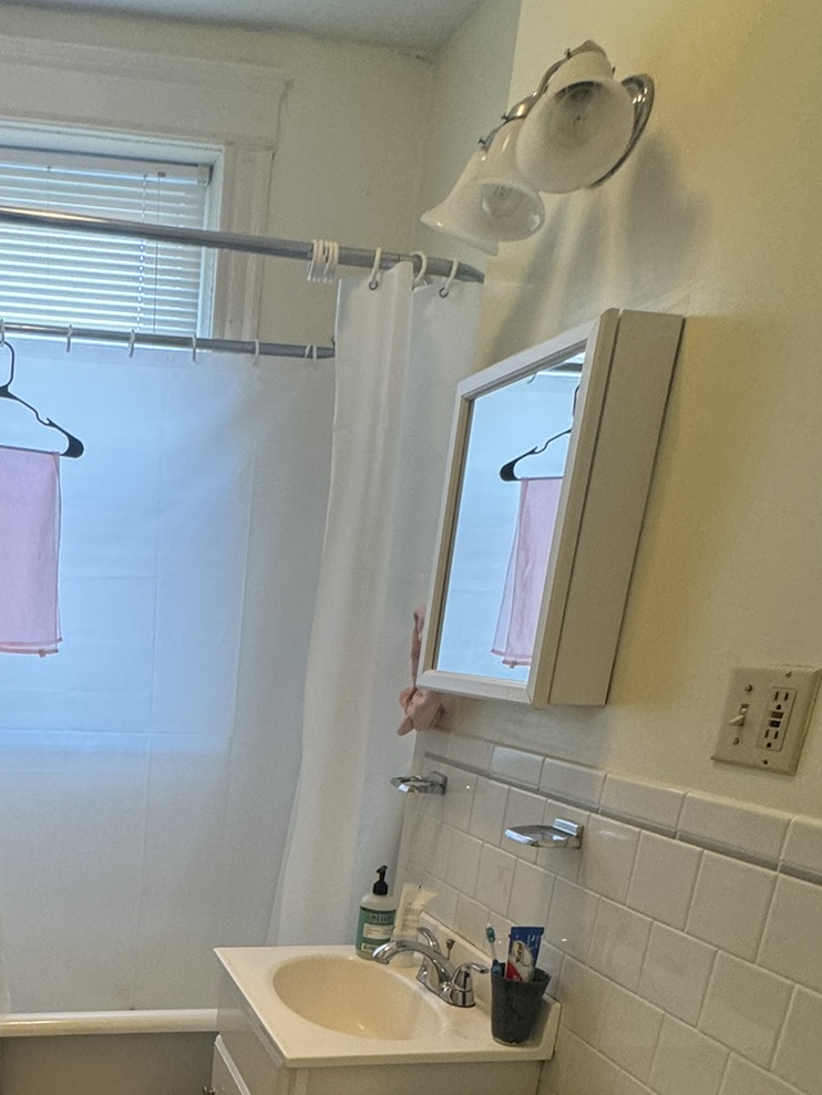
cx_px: 94
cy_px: 915
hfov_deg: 44.3
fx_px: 918
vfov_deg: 56.0
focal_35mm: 29
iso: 200
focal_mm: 2.22
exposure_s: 1/60
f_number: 2.2
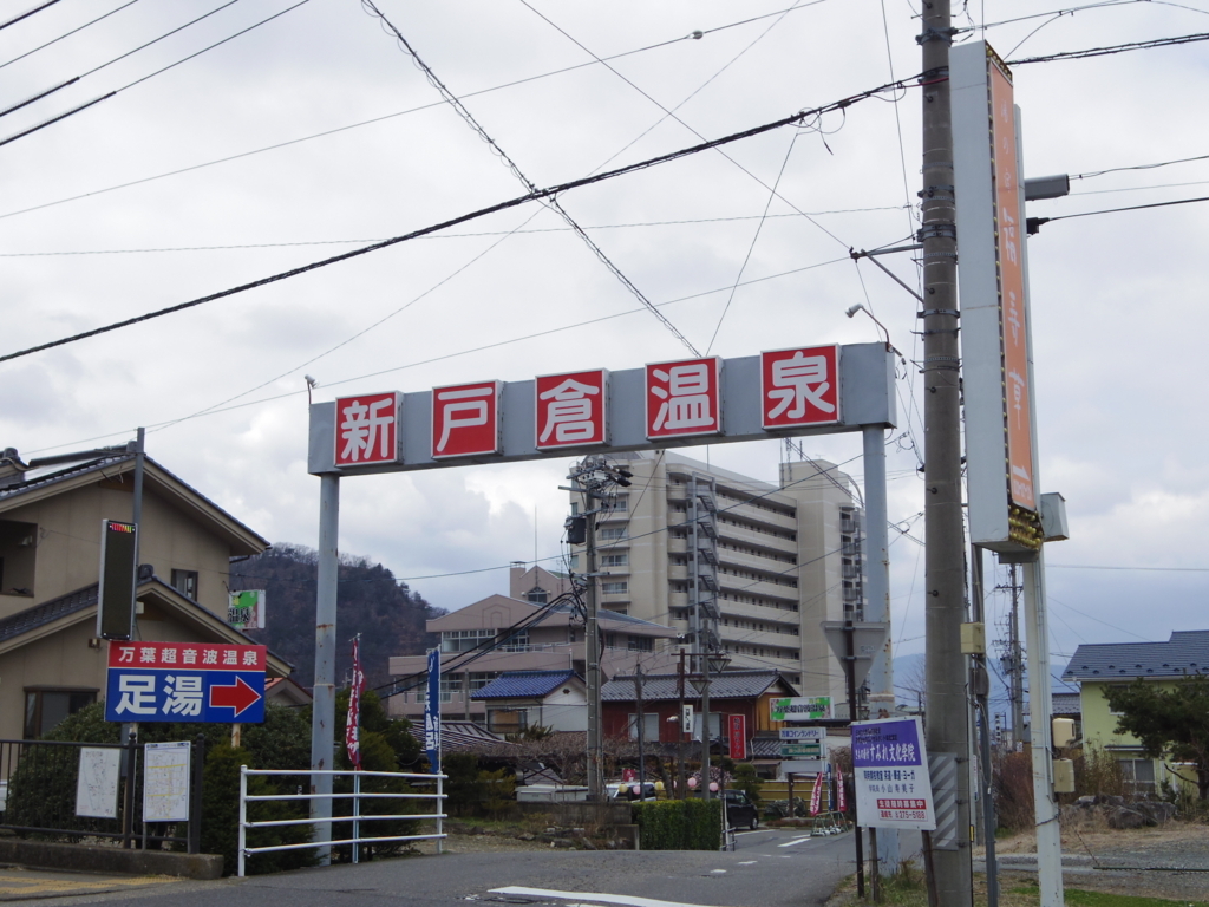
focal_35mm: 47
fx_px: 1642
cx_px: 604
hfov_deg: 40.4
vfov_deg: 30.9
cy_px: 454
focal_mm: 8.5
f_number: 4
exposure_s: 1/1000
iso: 125
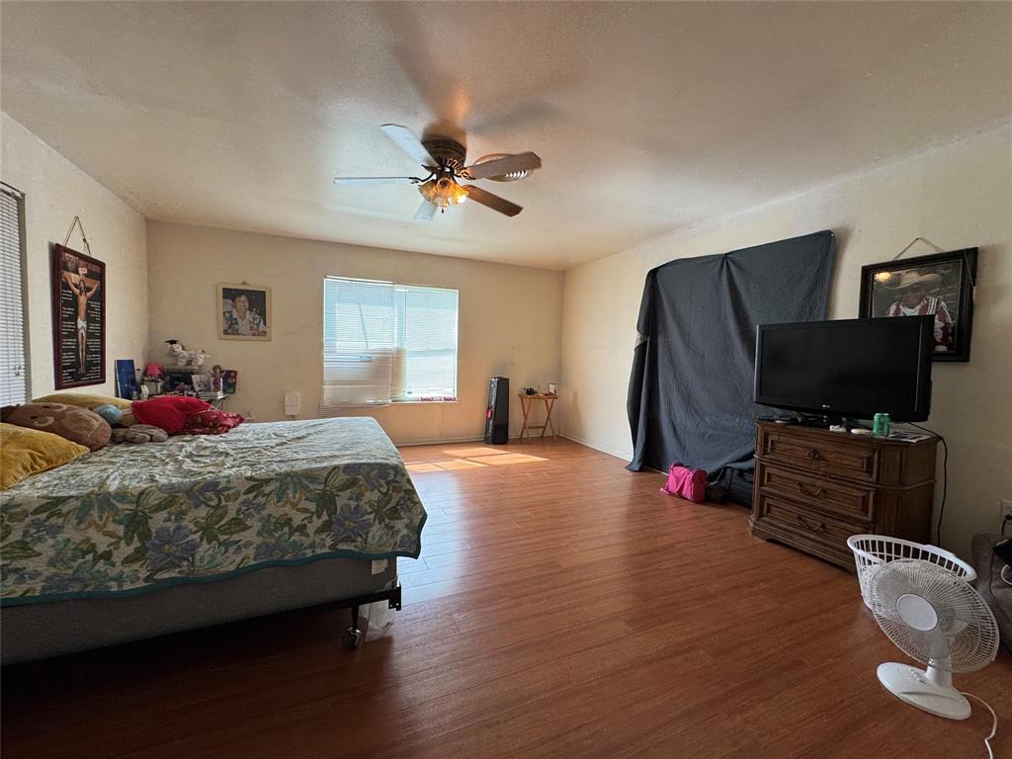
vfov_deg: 85.7
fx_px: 409
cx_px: 506
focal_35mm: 14
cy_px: 380
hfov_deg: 102.1
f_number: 2.2
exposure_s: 1/120
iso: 64
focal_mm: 2.22
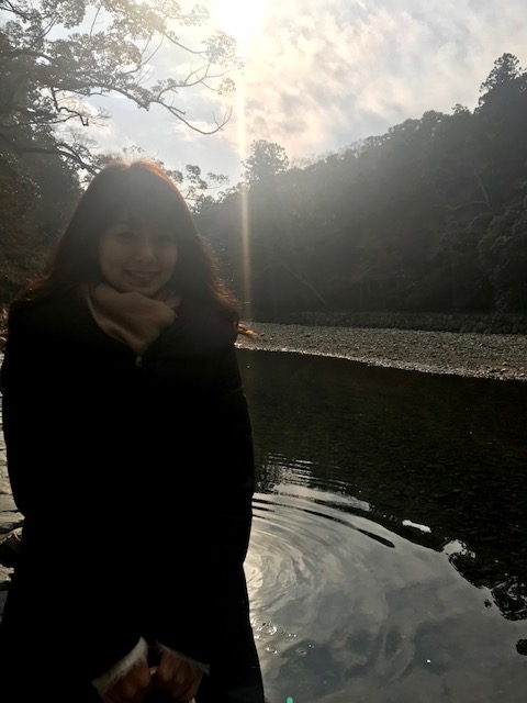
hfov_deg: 49.7
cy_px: 352
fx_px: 568
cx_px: 264
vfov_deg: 63.4
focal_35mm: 28
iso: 25
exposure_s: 1/7407
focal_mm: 3.99
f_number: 1.8
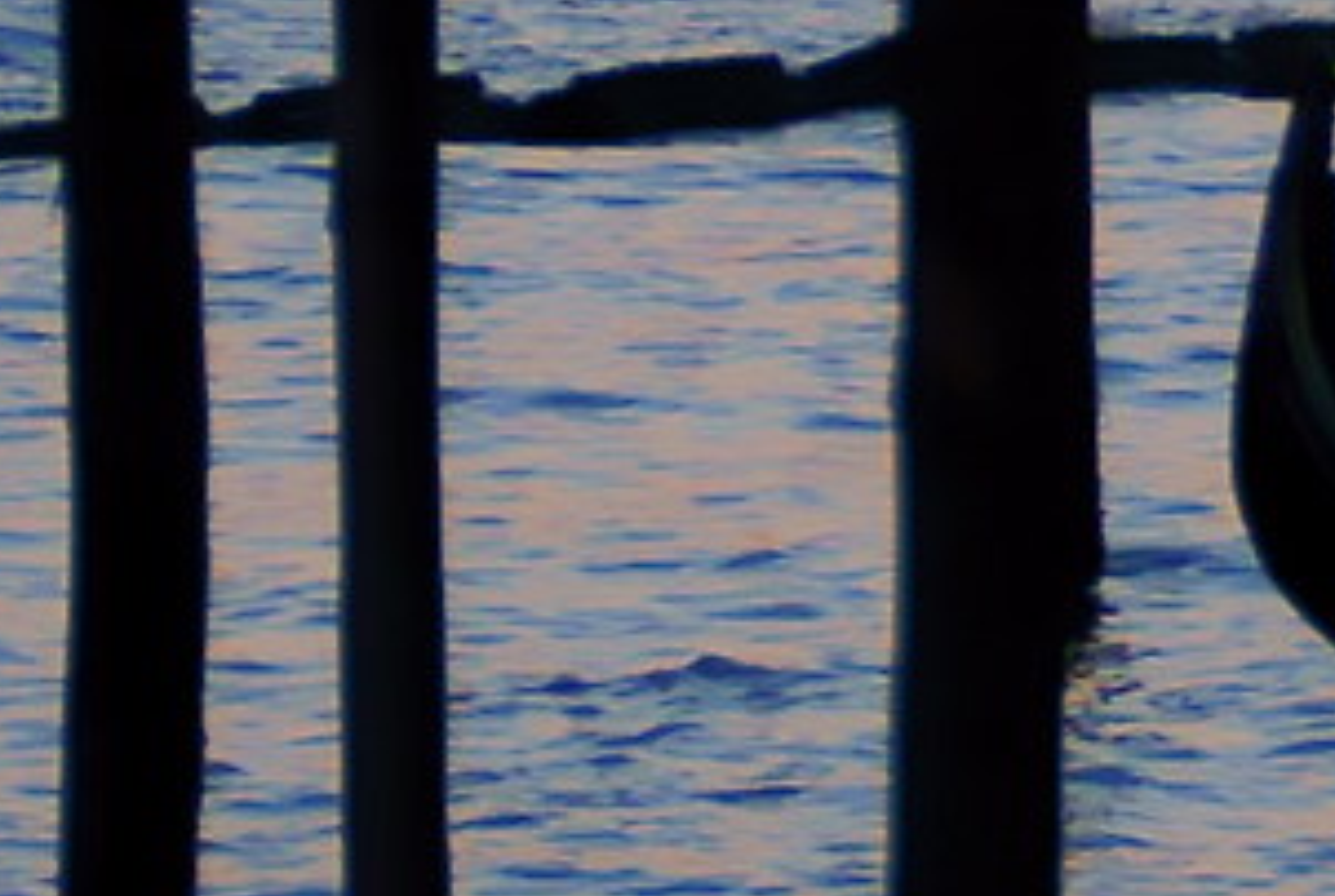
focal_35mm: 717
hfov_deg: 2.9
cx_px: 2271
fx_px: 26641
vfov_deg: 1.9
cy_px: -1362
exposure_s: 1/100
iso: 160
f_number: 5
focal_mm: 60
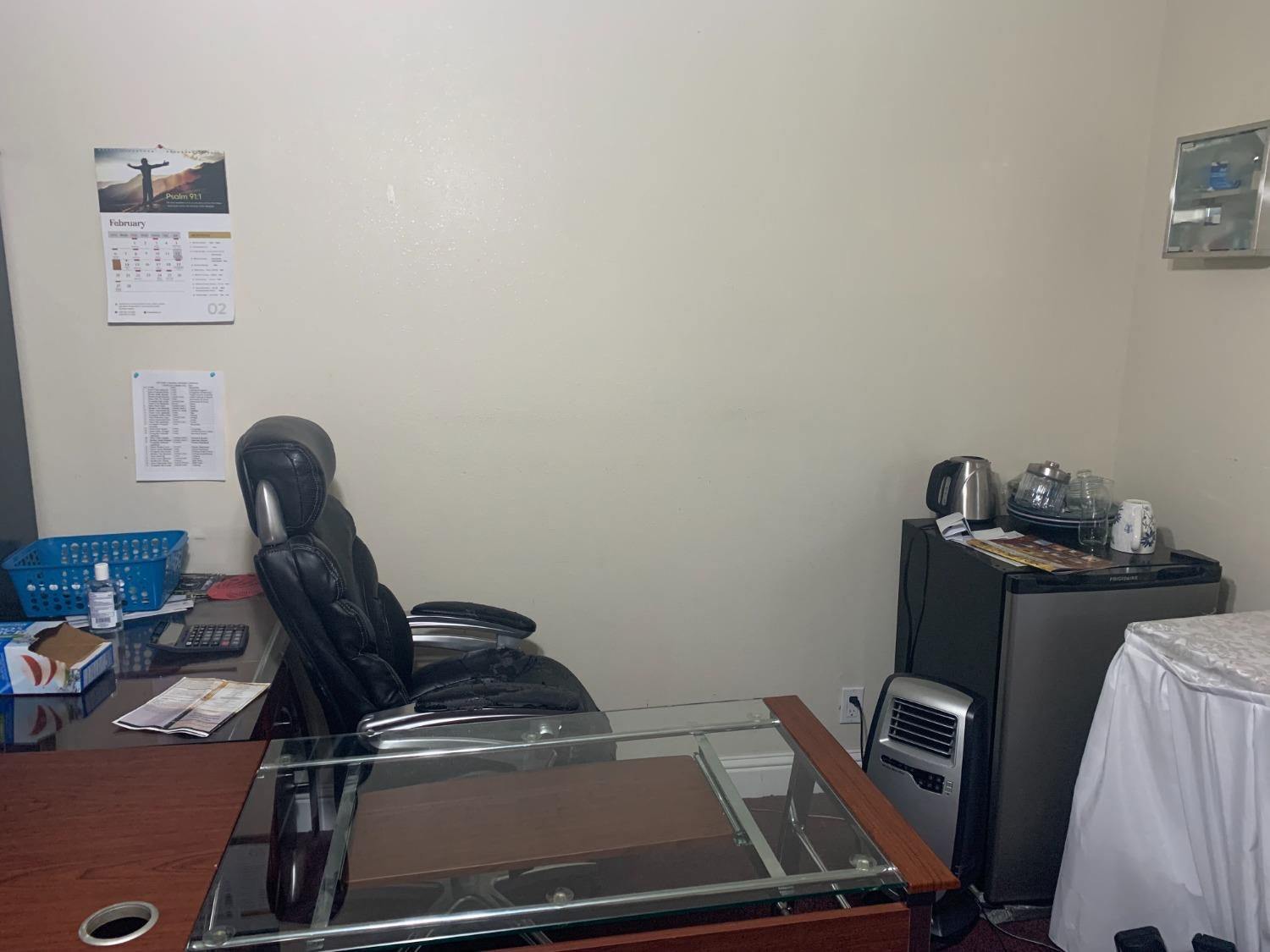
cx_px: 635
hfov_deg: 67.3
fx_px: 954
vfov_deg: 53.1
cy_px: 476
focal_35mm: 26
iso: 320
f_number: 1.8
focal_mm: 4.25
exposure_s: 1/40
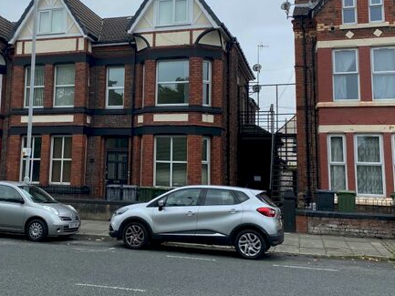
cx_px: 122
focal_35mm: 42
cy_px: 112
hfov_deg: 43.9
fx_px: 479
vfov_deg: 34.2
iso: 32
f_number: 1.8
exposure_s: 1/1043
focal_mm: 4.25
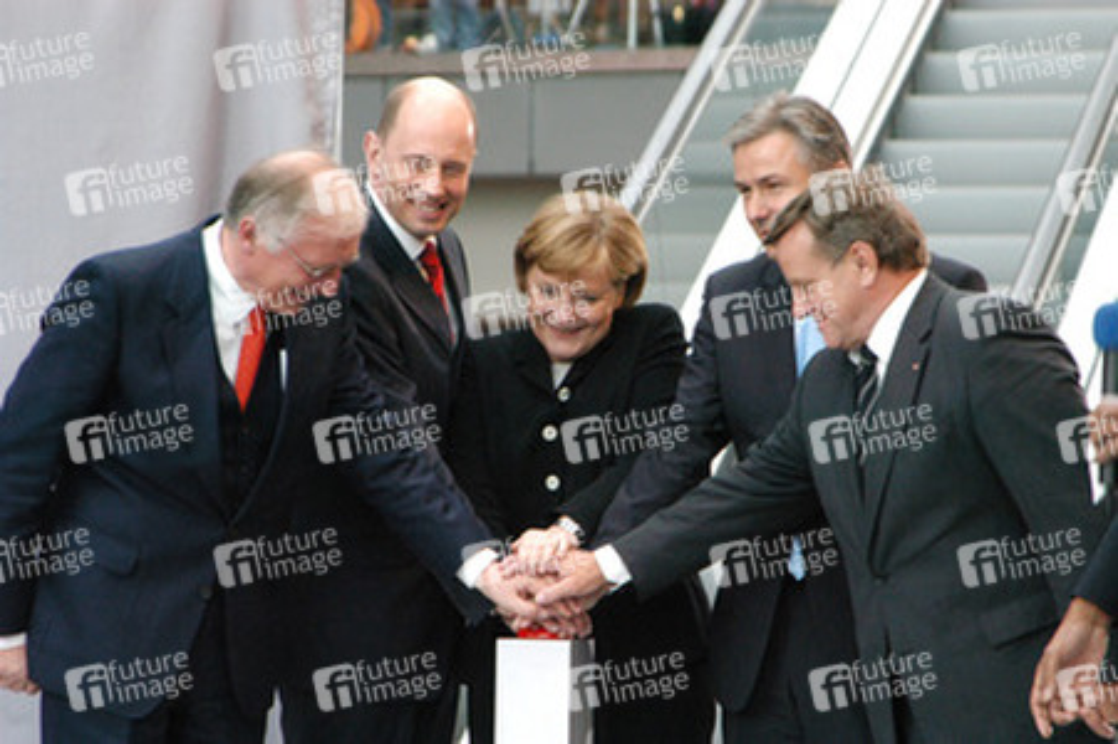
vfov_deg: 7.6
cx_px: 559
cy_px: 372
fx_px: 5586
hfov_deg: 11.4
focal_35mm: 180
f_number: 6.3
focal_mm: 120
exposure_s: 1/60
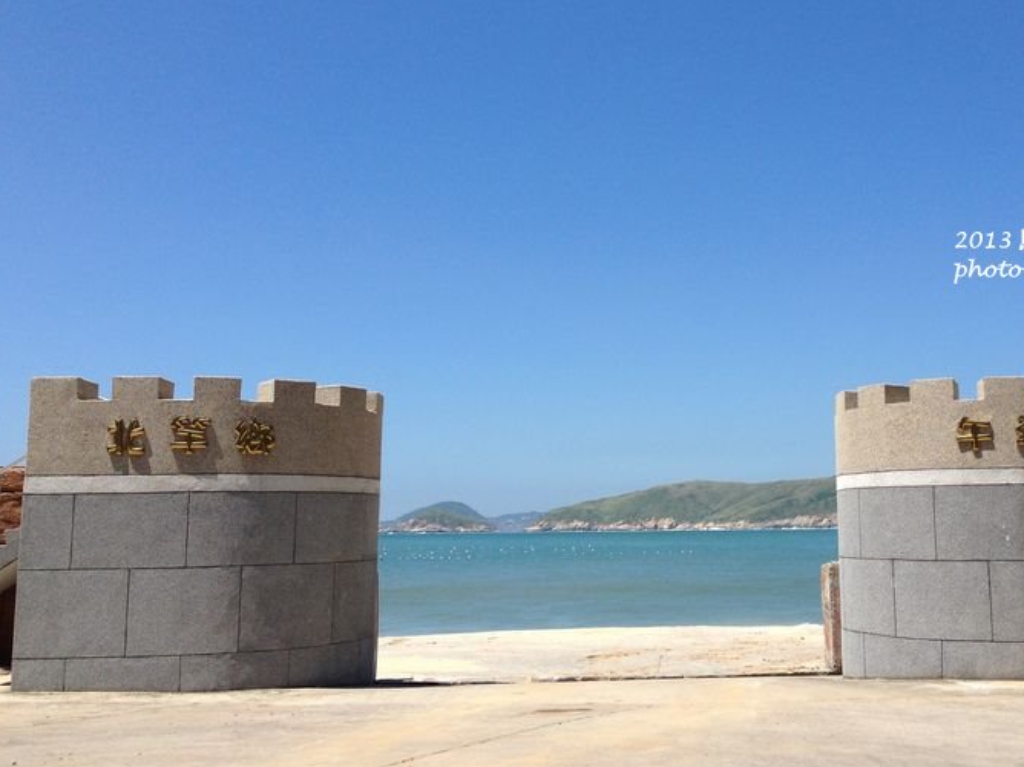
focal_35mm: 42
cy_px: 364
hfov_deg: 44.5
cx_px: 636
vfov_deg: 34.3
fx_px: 1242
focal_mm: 4.13
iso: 50
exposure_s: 1/2008
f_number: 2.4
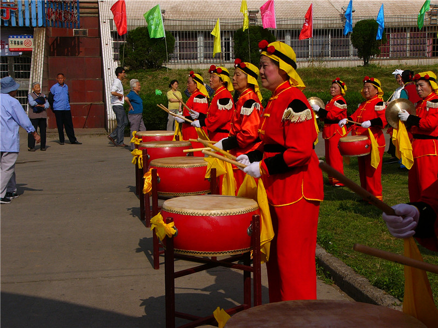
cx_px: 219
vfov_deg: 21.0
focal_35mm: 70
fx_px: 885
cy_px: 164
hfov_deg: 27.8
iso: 50
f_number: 5.2
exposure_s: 1/1000
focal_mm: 11.7
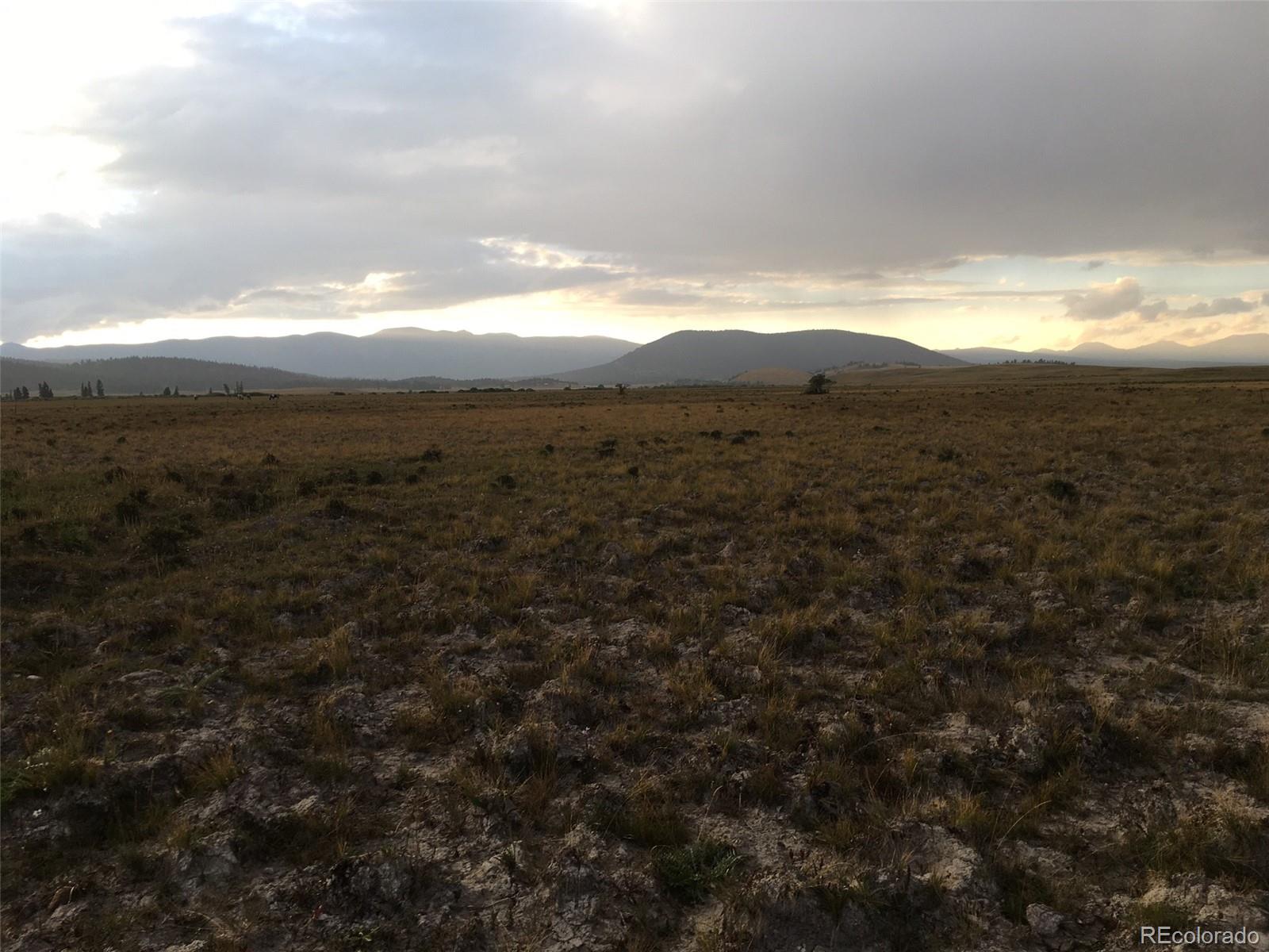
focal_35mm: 29
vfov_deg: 48.2
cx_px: 634
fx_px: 1063
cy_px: 476
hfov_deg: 61.7
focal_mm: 4.15
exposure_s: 1/125
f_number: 2.2
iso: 25
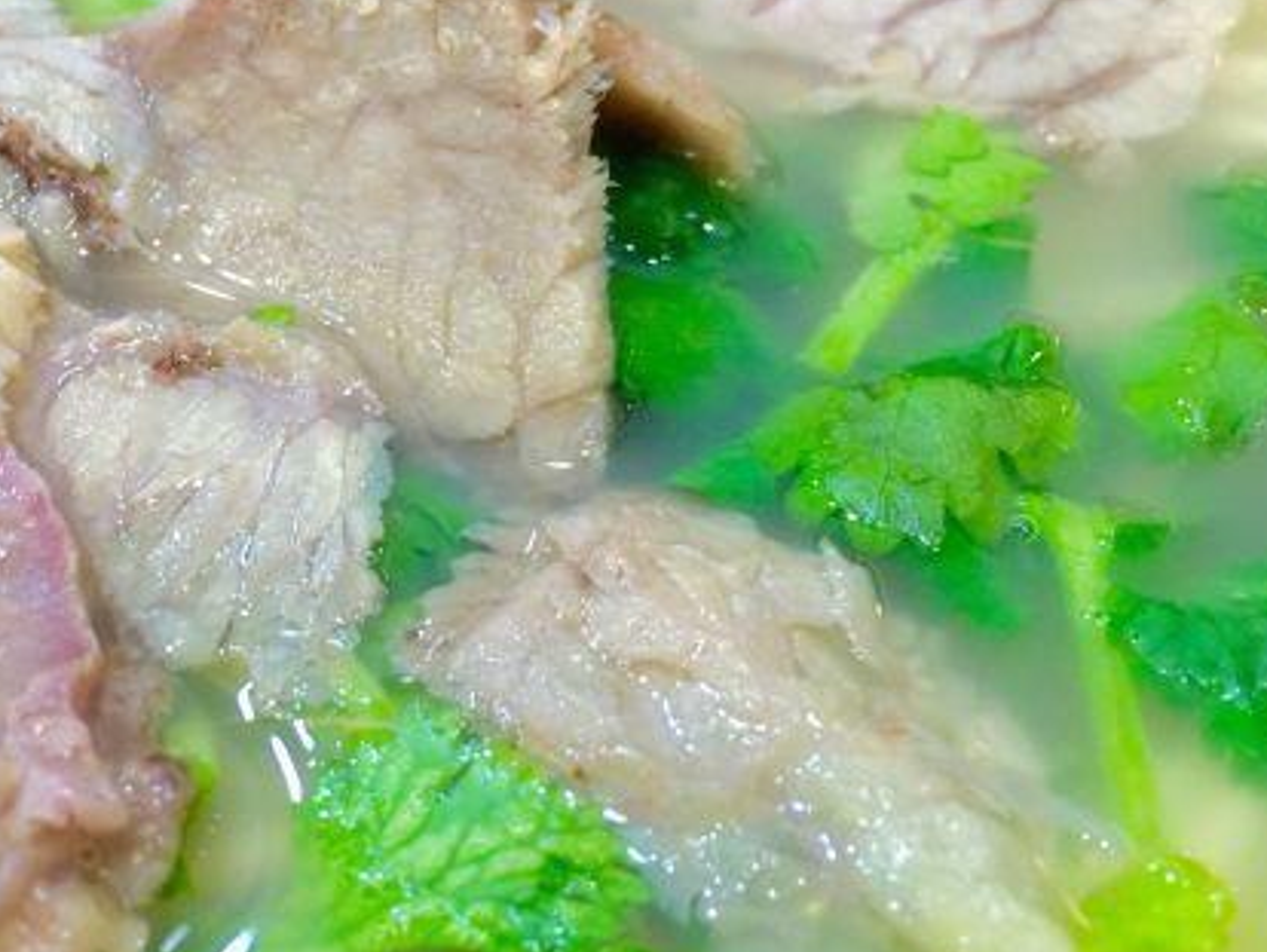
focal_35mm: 49
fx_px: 1795
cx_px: 327
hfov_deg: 38.0
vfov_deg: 29.7
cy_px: 418
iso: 50
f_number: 2.2
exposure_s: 1/33
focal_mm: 4.15
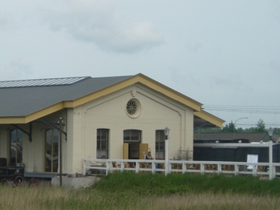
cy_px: 71
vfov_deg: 7.4
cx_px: 42
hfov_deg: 9.8
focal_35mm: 201
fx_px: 1626
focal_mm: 23.4
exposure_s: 1/527
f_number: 4.9
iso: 64
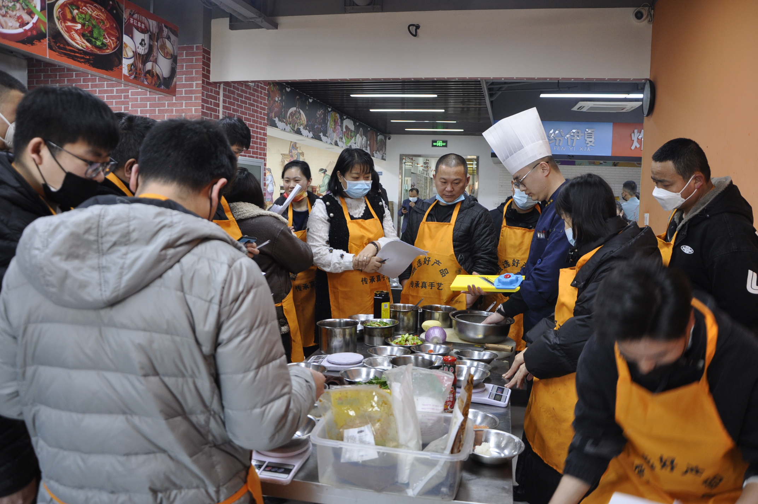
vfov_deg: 47.8
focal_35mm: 27
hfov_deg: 67.4
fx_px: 568
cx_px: 379
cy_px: 252
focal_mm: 18
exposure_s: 1/60
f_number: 4
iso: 500
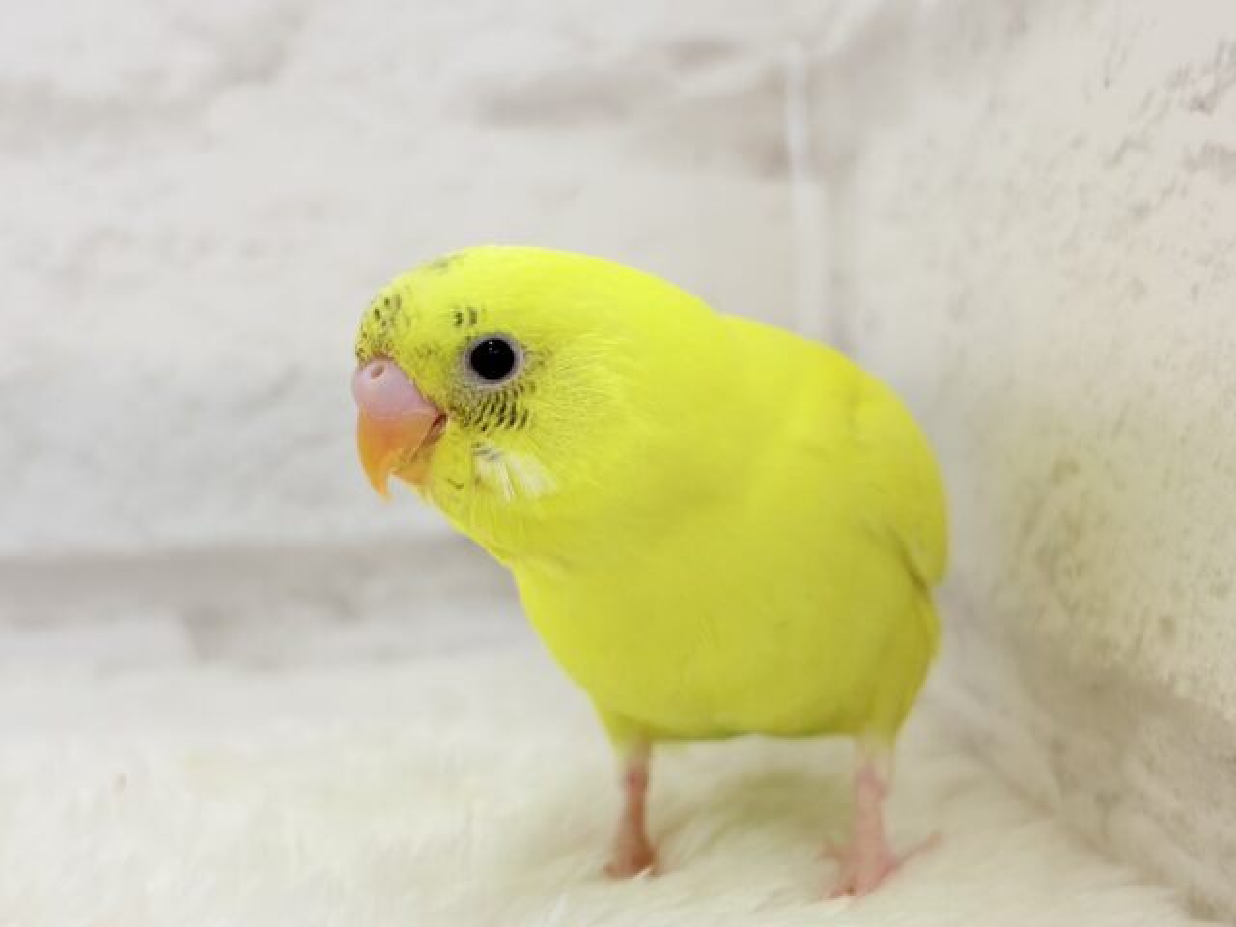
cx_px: 618
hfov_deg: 36.8
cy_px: 464
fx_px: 1857
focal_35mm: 52
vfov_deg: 28.0
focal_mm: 5.96
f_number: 1.6
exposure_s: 1/100
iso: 80
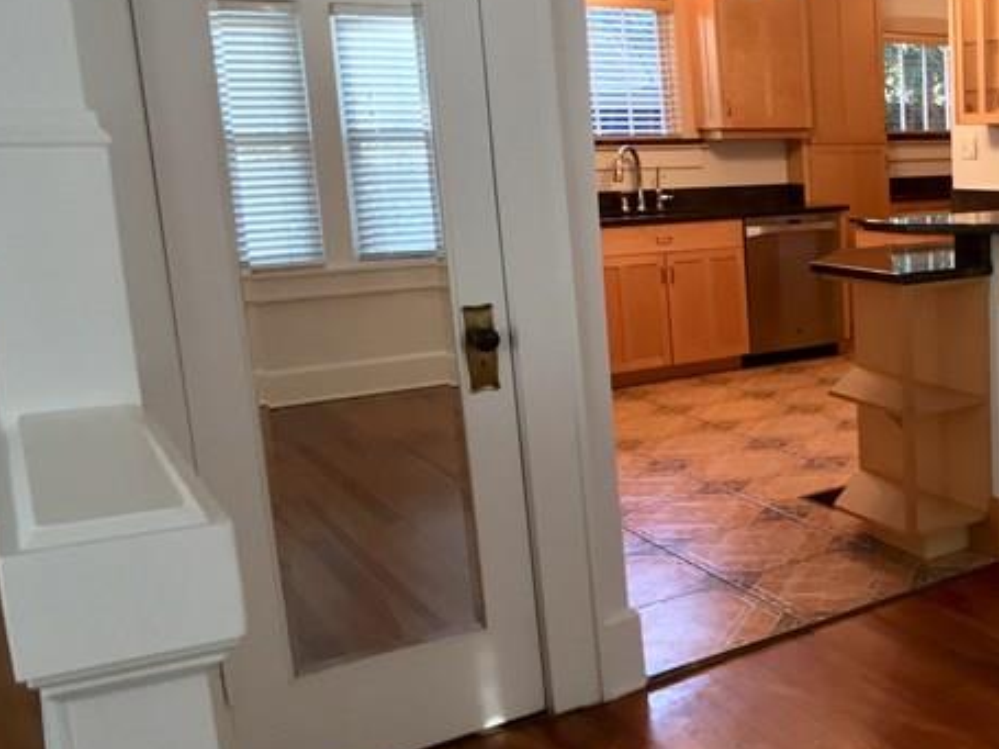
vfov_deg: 23.3
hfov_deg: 28.3
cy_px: 389
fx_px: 1818
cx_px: 1060
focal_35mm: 63
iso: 64
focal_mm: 3.99
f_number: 1.8
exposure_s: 1/30
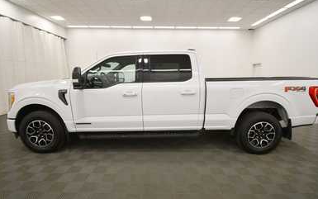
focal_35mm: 18
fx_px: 156
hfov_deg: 91.0
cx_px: 164
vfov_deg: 65.0
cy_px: 106
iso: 720
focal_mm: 11.5
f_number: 4.8
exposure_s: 1/250
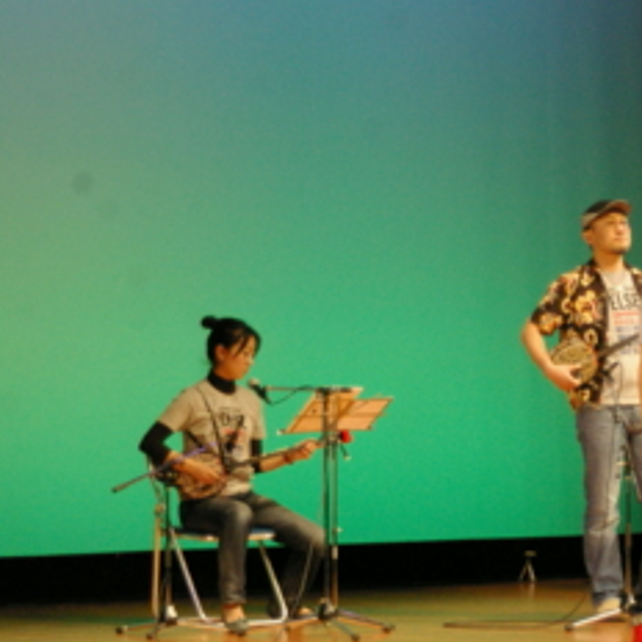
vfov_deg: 10.6
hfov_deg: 10.5
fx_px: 3462
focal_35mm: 165
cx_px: 603
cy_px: 339
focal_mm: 60
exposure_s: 1/125
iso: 1600
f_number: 4.5
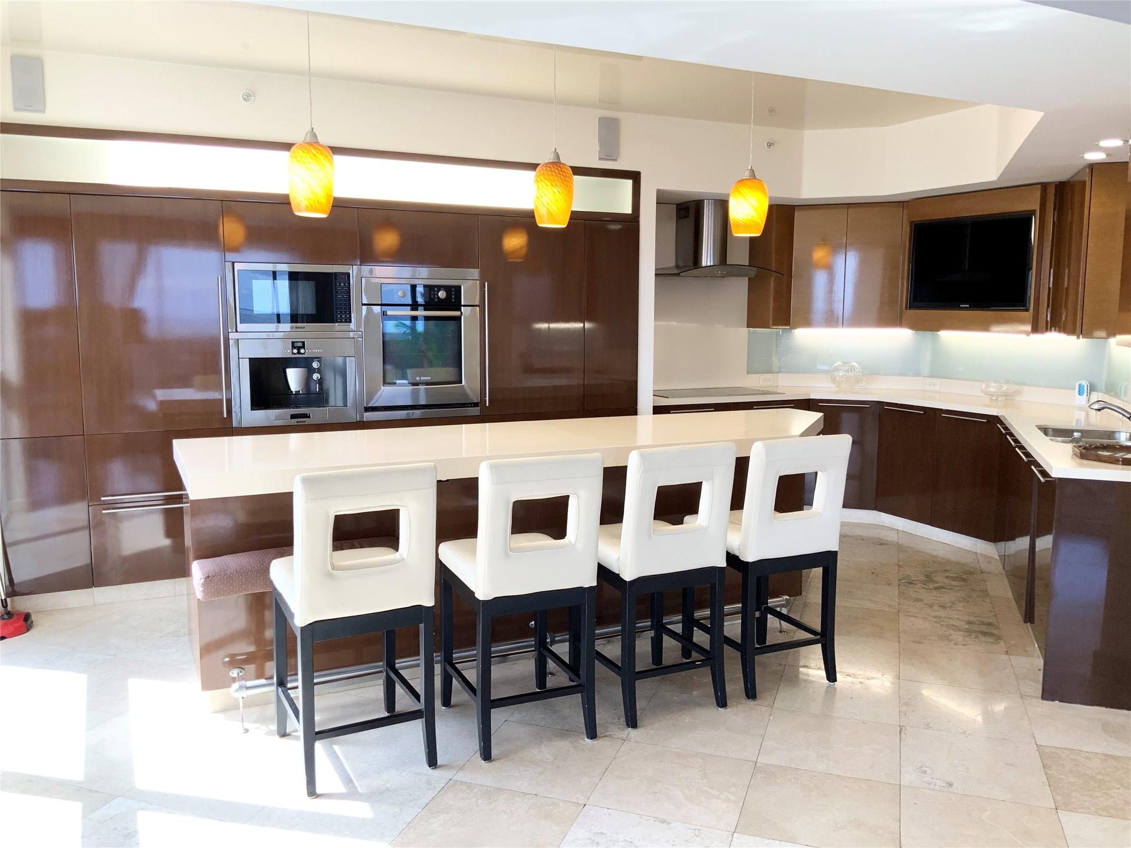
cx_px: 566
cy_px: 424
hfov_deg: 61.7
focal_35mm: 29
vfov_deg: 48.2
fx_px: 948
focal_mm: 3
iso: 32
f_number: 1.8
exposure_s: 1/122
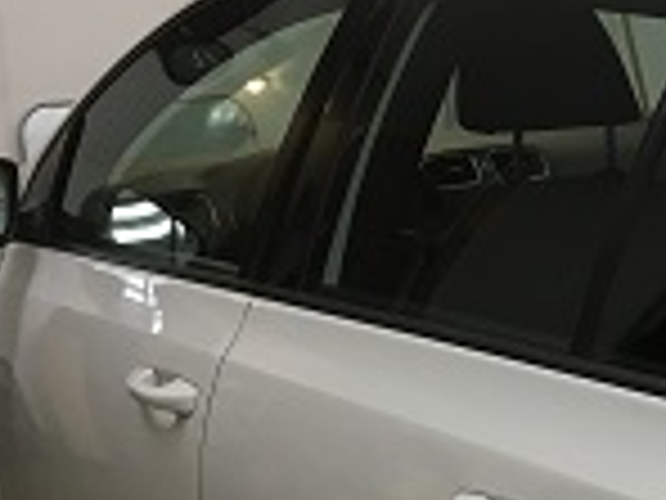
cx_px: 765
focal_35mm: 90
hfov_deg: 20.6
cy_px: 358
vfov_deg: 16.4
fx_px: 1732
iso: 32
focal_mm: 4.15
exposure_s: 1/30
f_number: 2.2
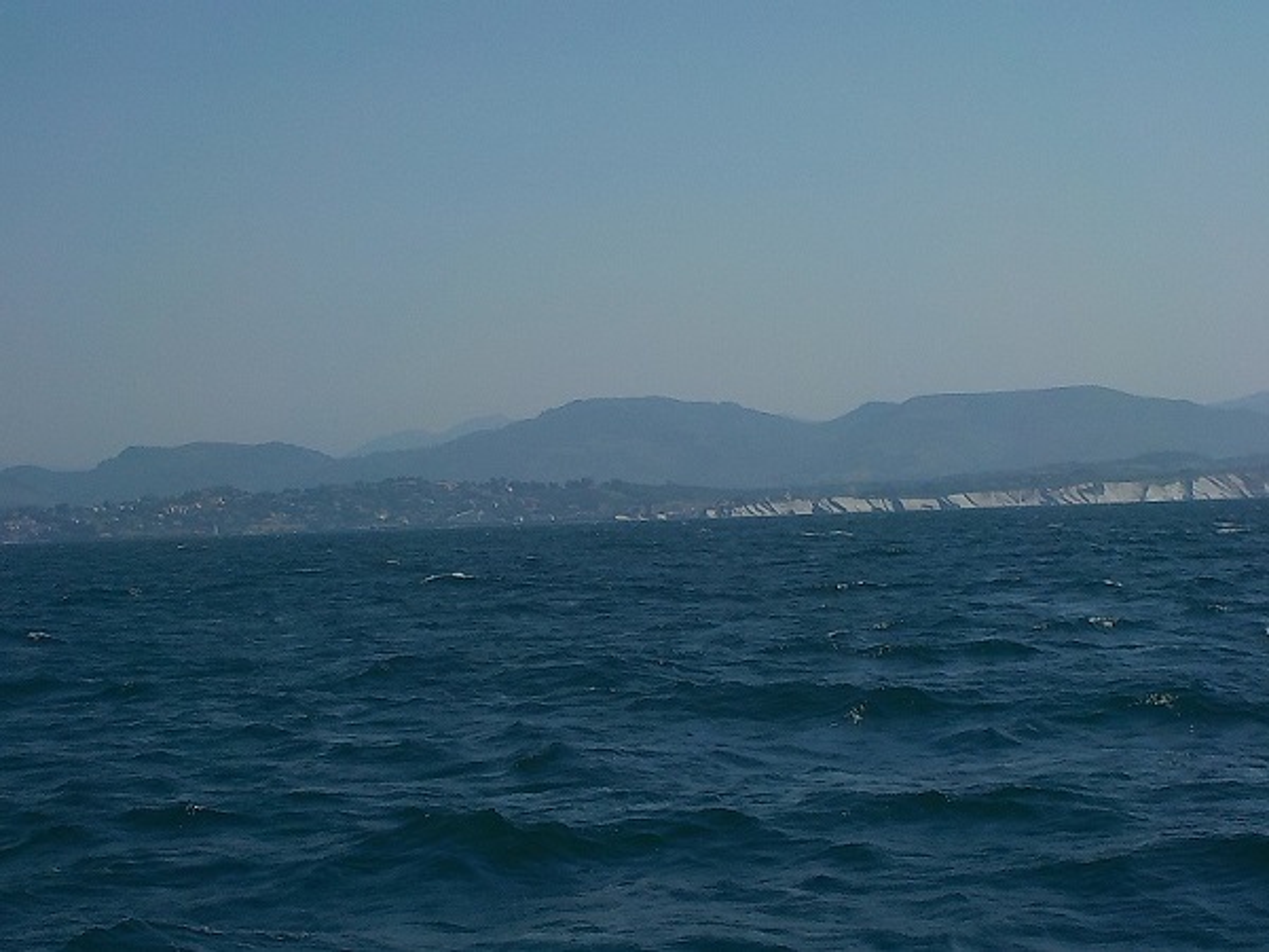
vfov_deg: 16.4
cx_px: 634
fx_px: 3299
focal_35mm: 90
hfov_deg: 21.8
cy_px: 476
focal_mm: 12.3
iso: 125
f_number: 5.9
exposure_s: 1/1250
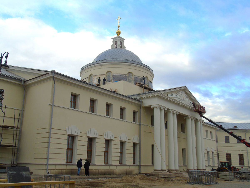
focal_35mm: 34
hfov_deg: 54.0
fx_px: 246
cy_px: 94
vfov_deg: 41.8
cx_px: 125
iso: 80
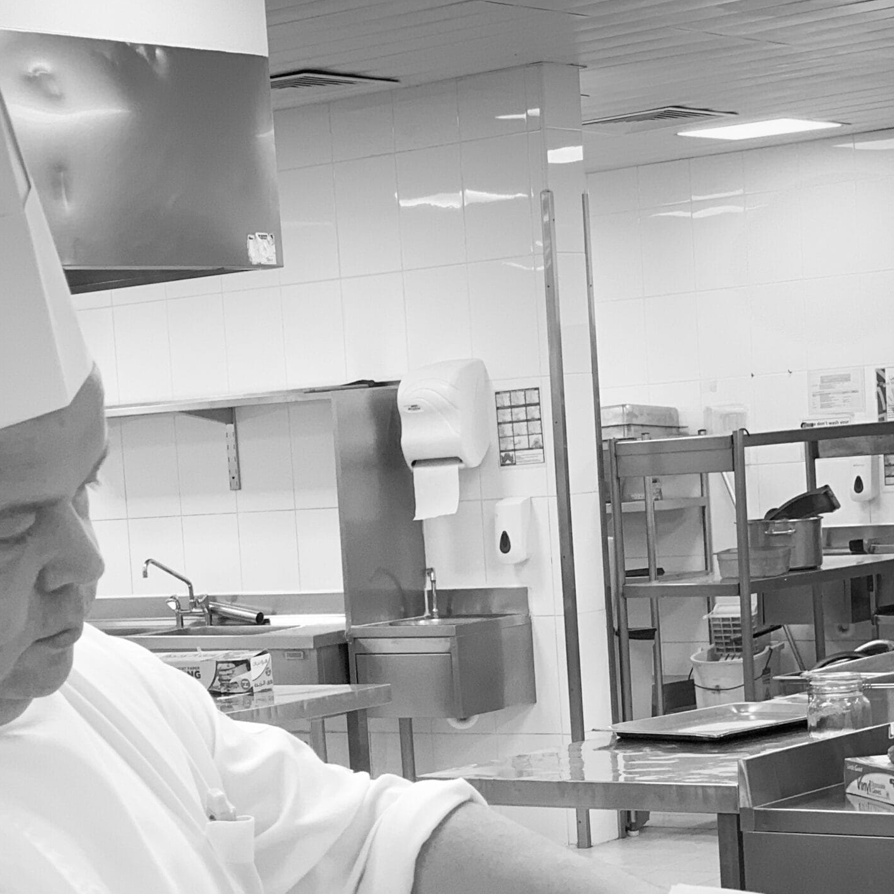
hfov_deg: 18.4
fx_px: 2747
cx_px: 247
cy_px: 725
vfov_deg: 18.3
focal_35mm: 94
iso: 80
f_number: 2.4
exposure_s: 1/50
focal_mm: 6
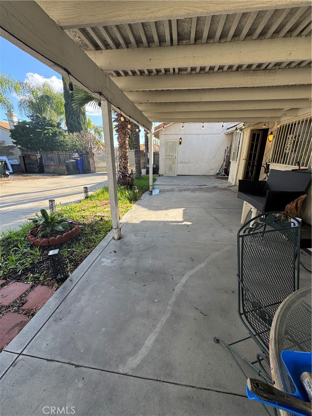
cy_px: 208
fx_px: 168
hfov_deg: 85.7
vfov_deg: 102.1
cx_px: 156
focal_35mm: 14
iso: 40
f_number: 2.2
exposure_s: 1/282
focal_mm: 2.22
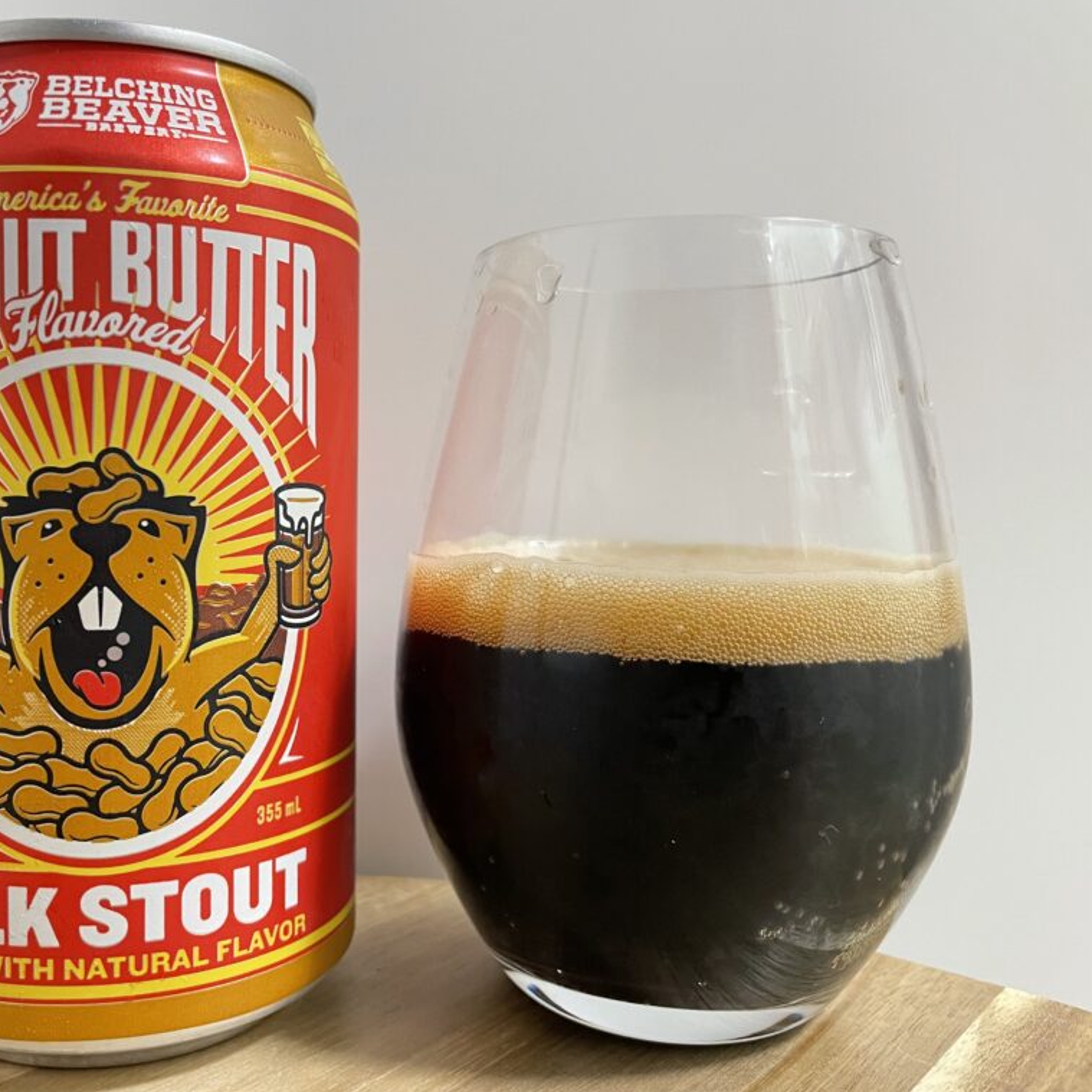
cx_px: 381
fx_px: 1106
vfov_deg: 52.5
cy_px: 542
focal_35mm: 31
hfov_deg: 51.7
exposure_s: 1/40
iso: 640
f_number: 1.6
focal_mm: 4.2
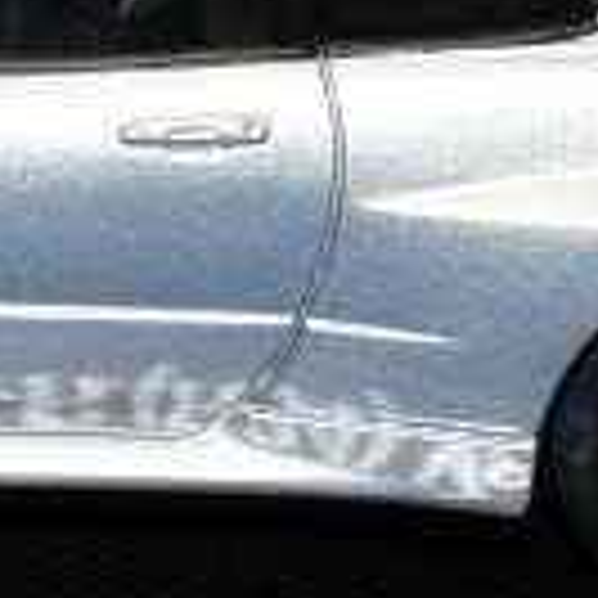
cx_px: -81
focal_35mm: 428
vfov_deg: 4.1
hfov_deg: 4.1
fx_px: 8365
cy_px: 36
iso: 100
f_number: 3.2
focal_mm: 10.1
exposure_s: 1/30
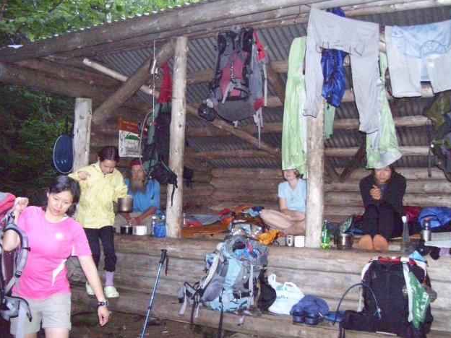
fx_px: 482
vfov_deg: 38.7
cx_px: 230
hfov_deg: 50.1
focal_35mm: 37
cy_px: 173
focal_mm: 6
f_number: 2.7
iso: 1250
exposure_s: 1/125
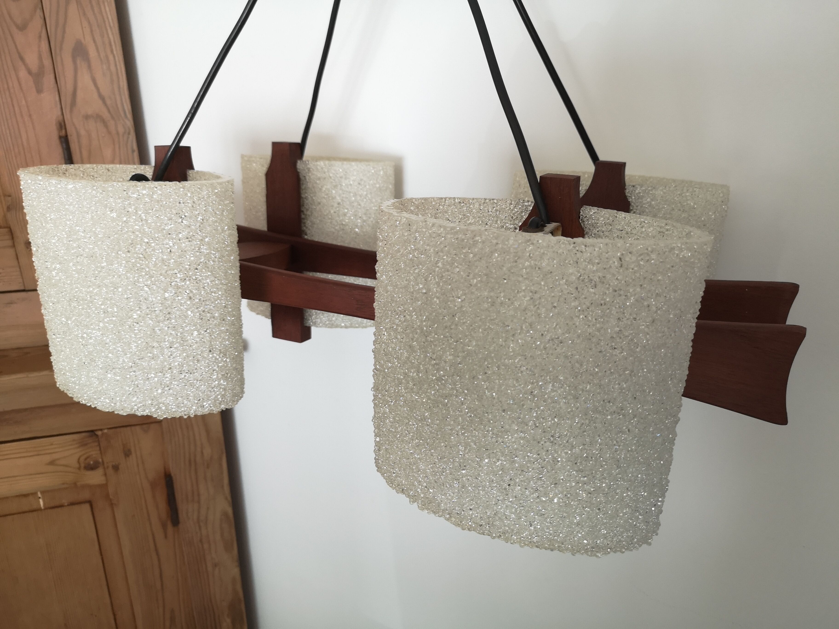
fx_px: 654
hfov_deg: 65.3
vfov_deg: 51.4
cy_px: 314
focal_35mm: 27
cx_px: 420
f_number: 1.8
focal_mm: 5.58
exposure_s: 1/33.3
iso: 200
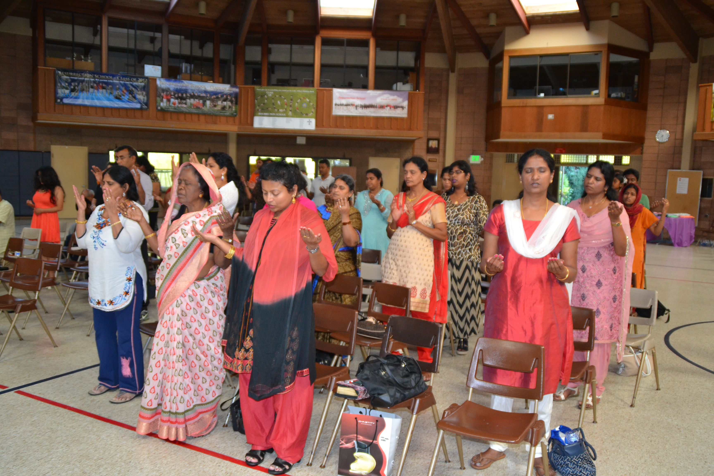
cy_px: 238
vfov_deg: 40.0
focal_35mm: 33
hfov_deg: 57.2
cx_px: 357
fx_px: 654
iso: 900
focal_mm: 22
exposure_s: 1/60
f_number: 3.5
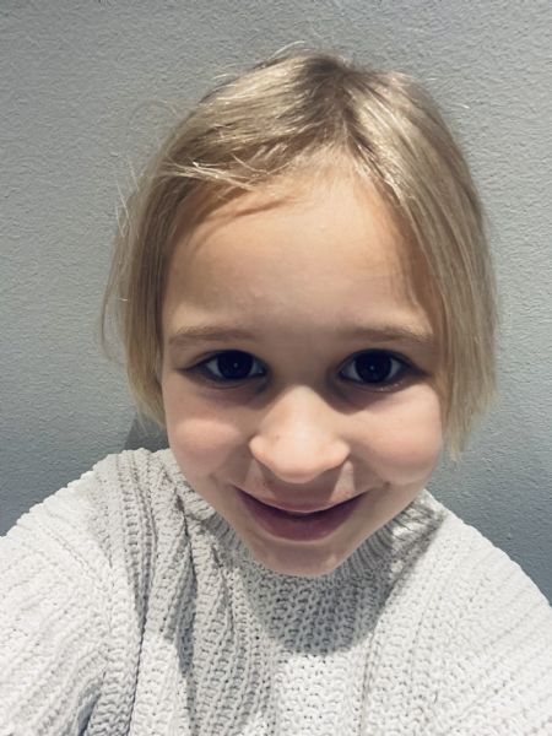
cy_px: 368
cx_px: 276
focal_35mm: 30
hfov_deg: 46.8
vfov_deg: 60.0
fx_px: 638
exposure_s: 1/25
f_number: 2.2
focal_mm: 2.71
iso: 400
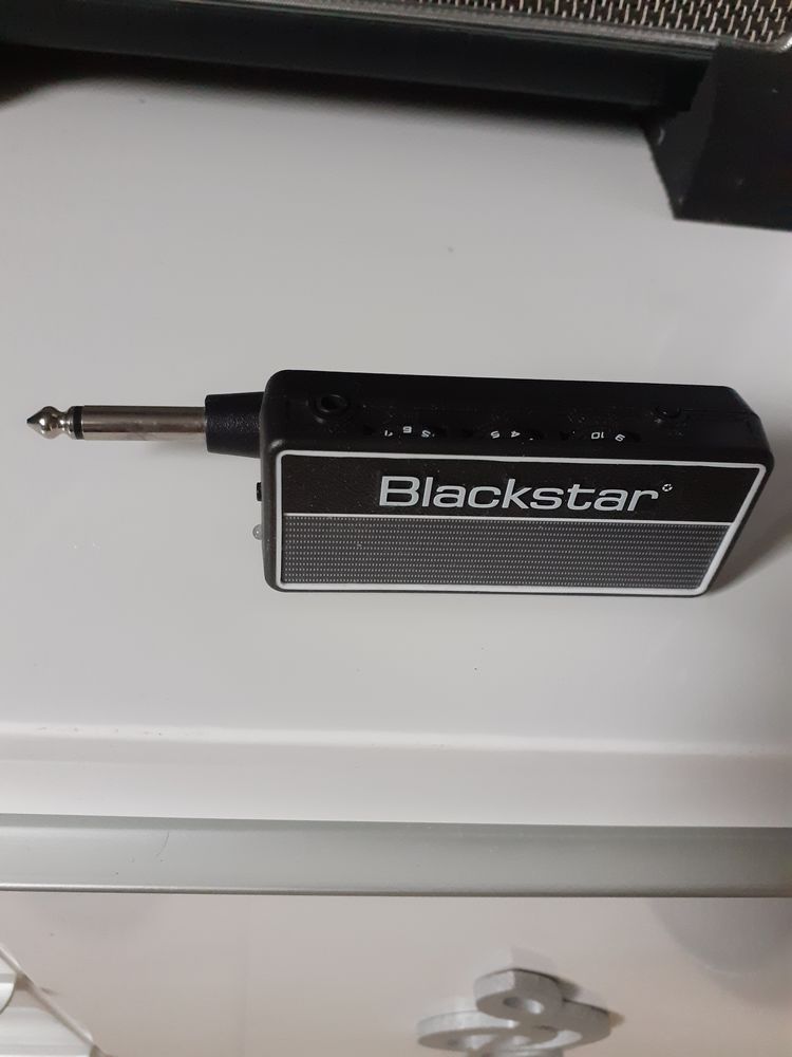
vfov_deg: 65.3
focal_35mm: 27
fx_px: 824
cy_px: 528
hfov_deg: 51.4
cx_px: 396
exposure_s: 1/50
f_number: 1.9
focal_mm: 3.6
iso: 250
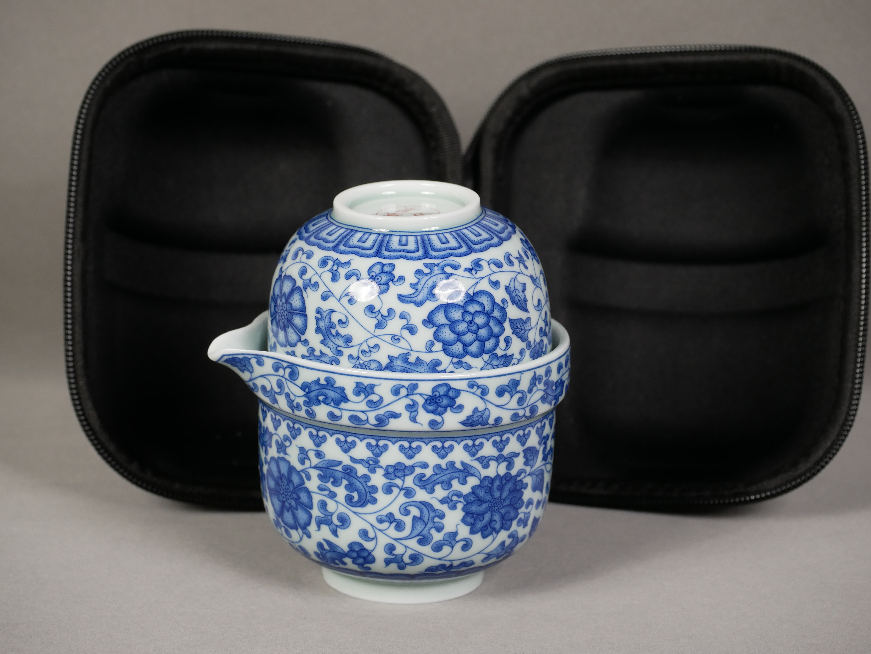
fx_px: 2266
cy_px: 327
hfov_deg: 21.8
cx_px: 436
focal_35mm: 90
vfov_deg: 16.4
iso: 400
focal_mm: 45
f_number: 5.6
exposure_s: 1/80
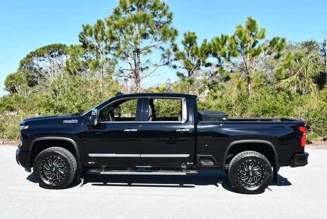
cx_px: 164
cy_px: 110
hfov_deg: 44.5
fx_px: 400
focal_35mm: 44
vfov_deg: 30.6
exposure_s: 1/250
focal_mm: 22
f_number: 8
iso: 140
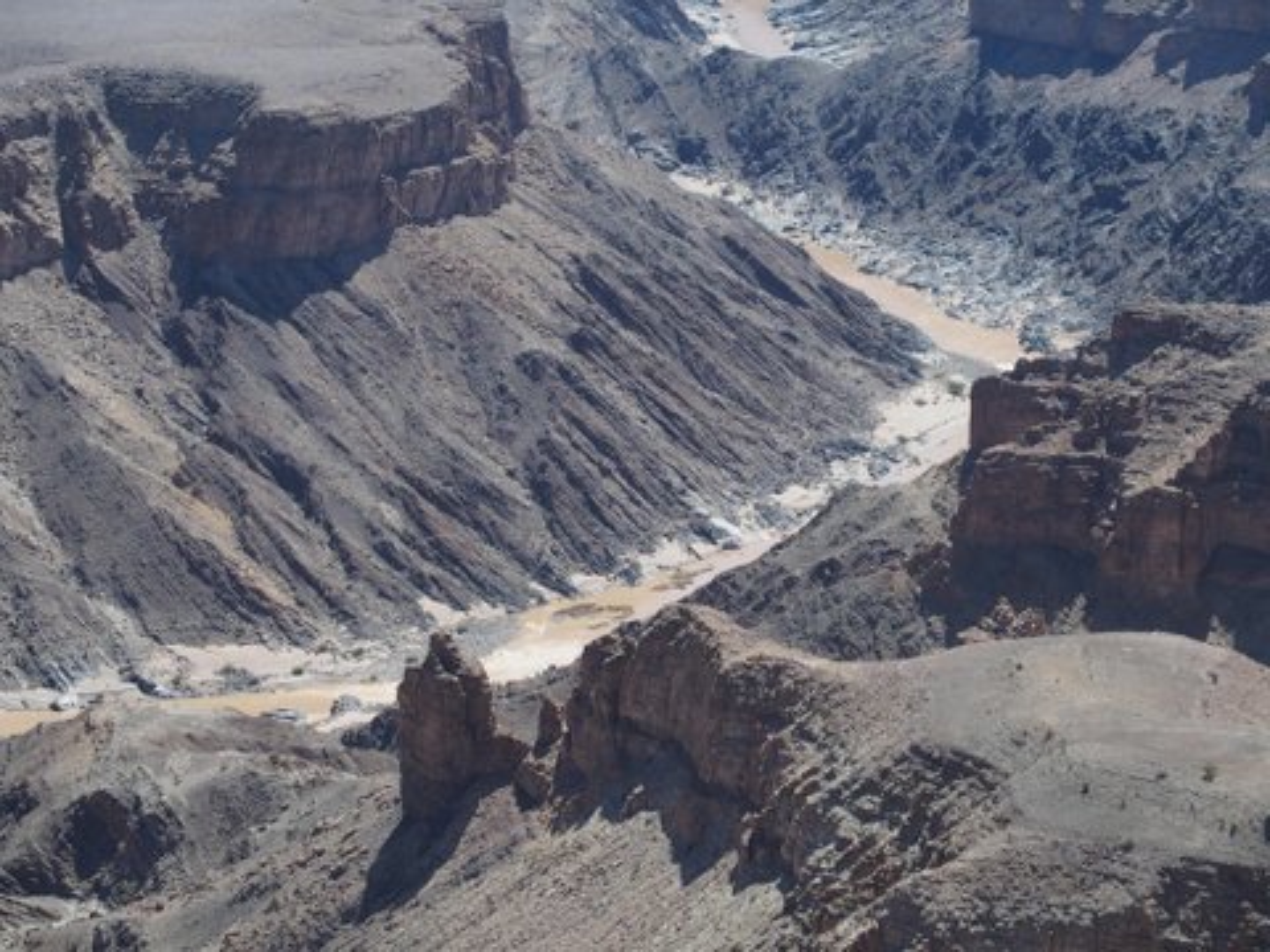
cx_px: 635
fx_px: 4109
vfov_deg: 13.2
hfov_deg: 17.6
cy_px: 476
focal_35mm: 112
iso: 100
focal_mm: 24
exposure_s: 1/1000
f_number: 3.5
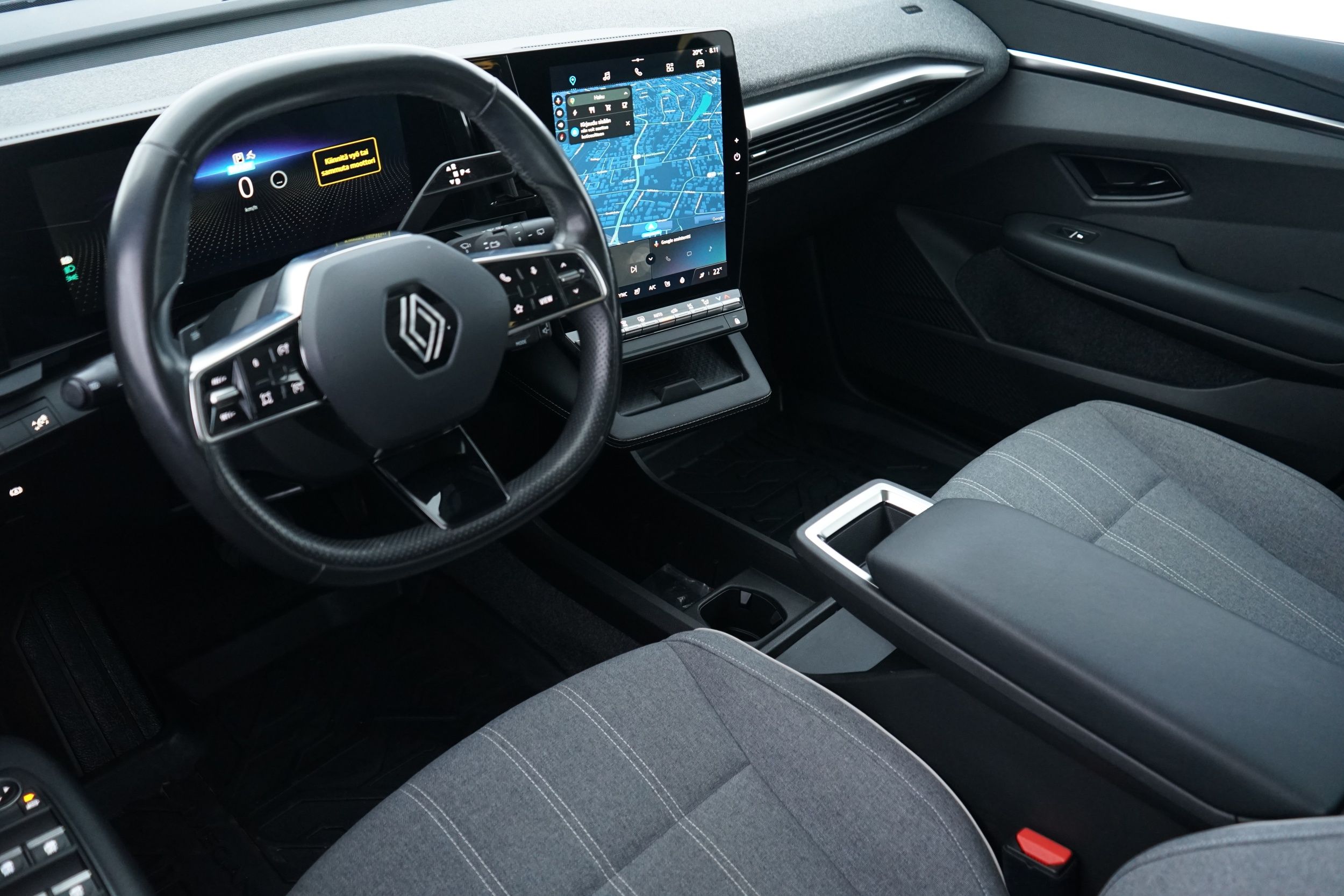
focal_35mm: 28
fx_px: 1045
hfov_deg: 65.5
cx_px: 672
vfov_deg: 46.4
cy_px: 448
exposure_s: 1/10
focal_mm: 28
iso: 2000
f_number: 4
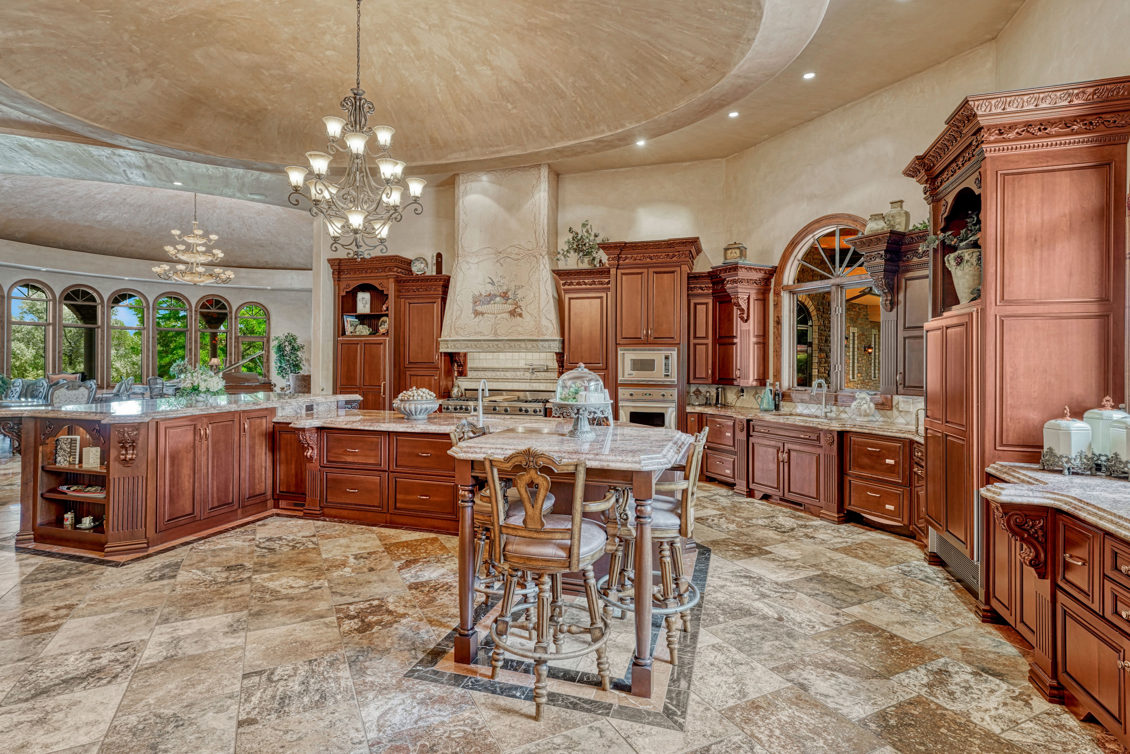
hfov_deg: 91.2
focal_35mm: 18
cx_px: 555
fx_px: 554
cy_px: 368
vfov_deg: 68.5
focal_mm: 16.6
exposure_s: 1/40
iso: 400
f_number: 8
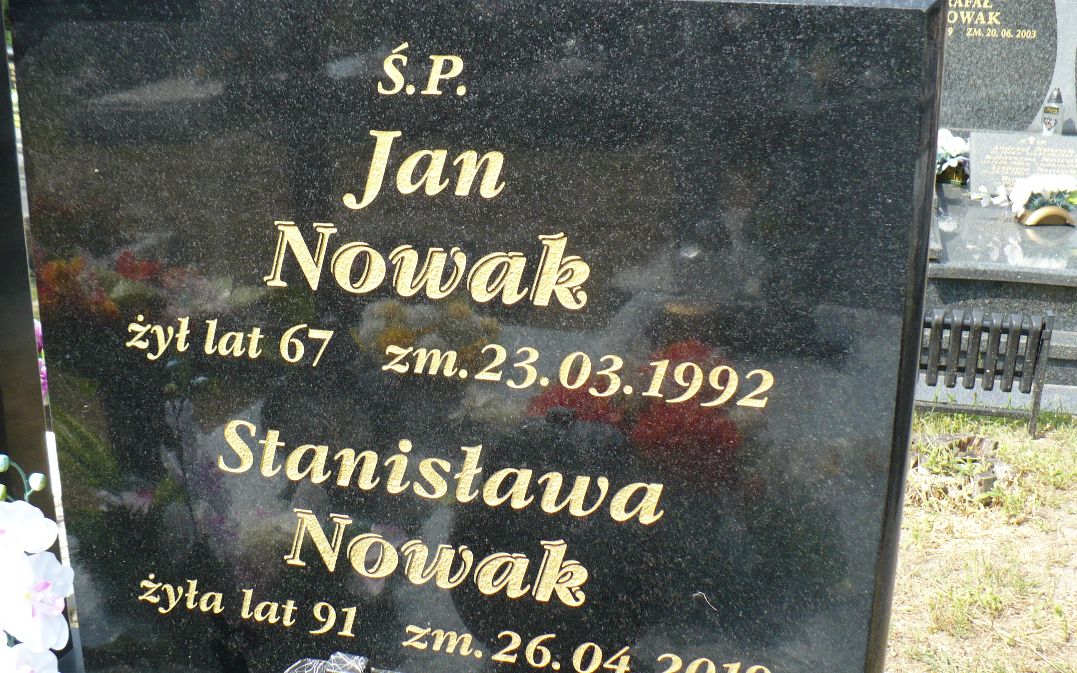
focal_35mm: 43
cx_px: 506
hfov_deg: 46.2
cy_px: 377
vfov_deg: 29.8
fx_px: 1262
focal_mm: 6.1
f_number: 2.8
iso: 100
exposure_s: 1/400
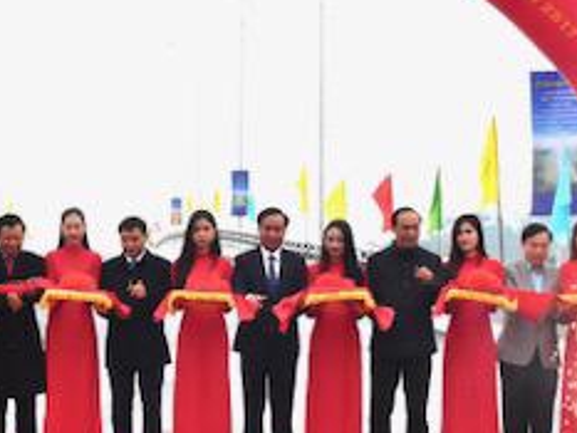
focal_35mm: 138
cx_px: 141
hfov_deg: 14.2
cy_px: 111
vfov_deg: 10.7
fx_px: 2307
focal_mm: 35
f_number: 13
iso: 5000
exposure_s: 1/500
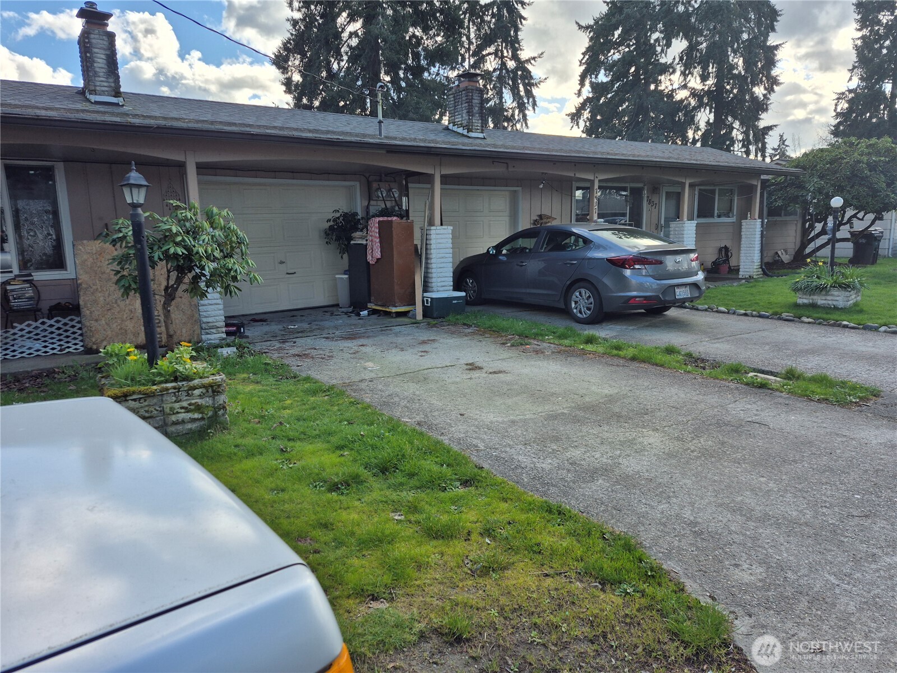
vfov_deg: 58.9
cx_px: 448
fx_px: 596
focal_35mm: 23
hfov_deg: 73.9
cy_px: 336
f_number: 1.8
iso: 25
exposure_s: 1/940
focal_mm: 5.4
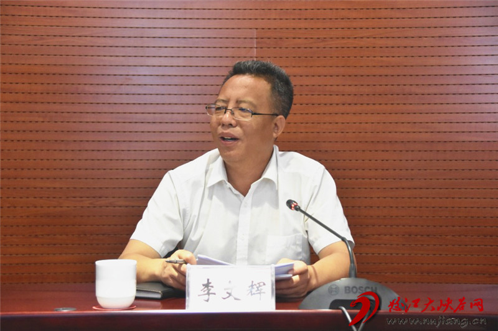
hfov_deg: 22.6
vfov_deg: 15.2
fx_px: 1244
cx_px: 249
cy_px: 166
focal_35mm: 90
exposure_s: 1/100
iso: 4000
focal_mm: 60
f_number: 4.8
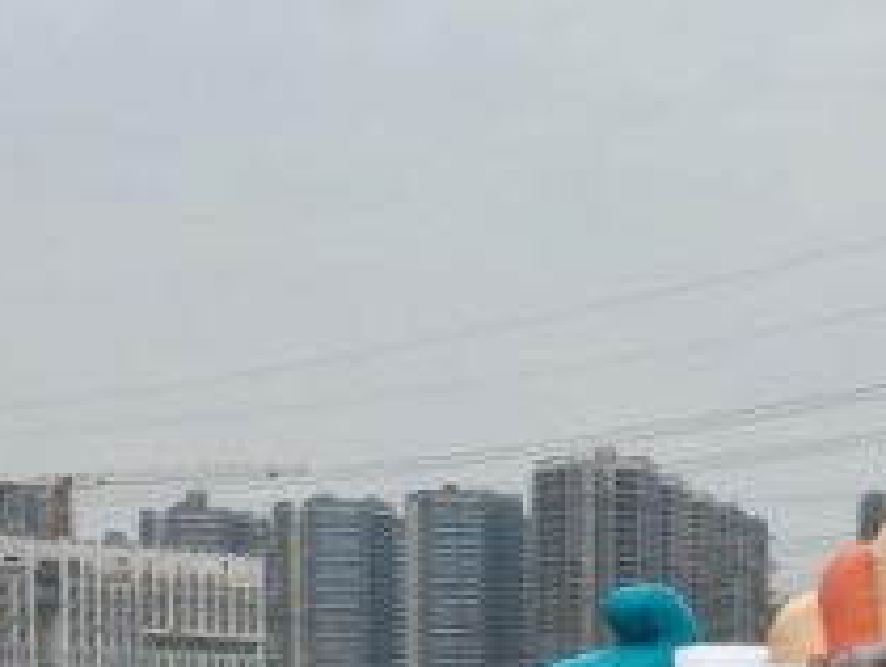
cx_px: 519
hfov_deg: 16.8
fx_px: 2998
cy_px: 1148
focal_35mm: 117
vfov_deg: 11.8
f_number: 1.7
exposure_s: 1/3200
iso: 110
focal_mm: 6.72
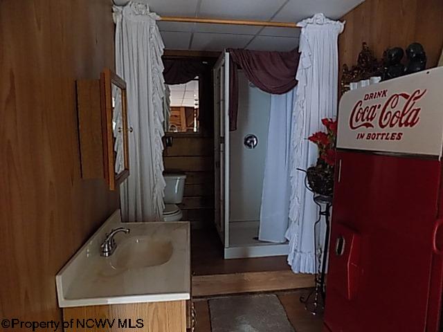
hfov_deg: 73.9
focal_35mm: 23
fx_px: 294
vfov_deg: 58.9
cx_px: 222
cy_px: 166
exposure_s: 1/13
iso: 400
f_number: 3.1
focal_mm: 4
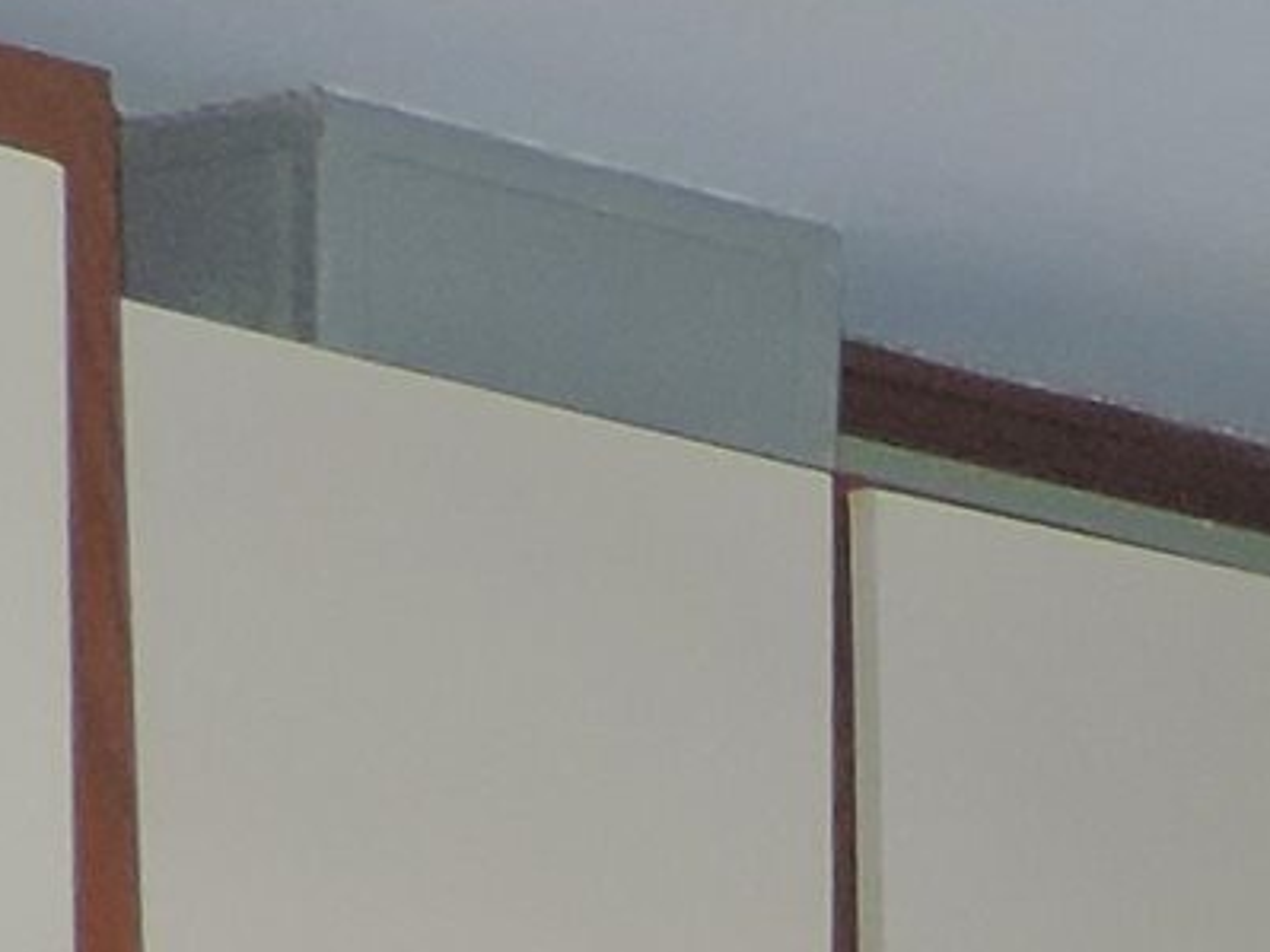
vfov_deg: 7.0
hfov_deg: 10.2
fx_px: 6785
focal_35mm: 185
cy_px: 3066
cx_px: 2212
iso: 200
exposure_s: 1/30
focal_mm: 4.3
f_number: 3
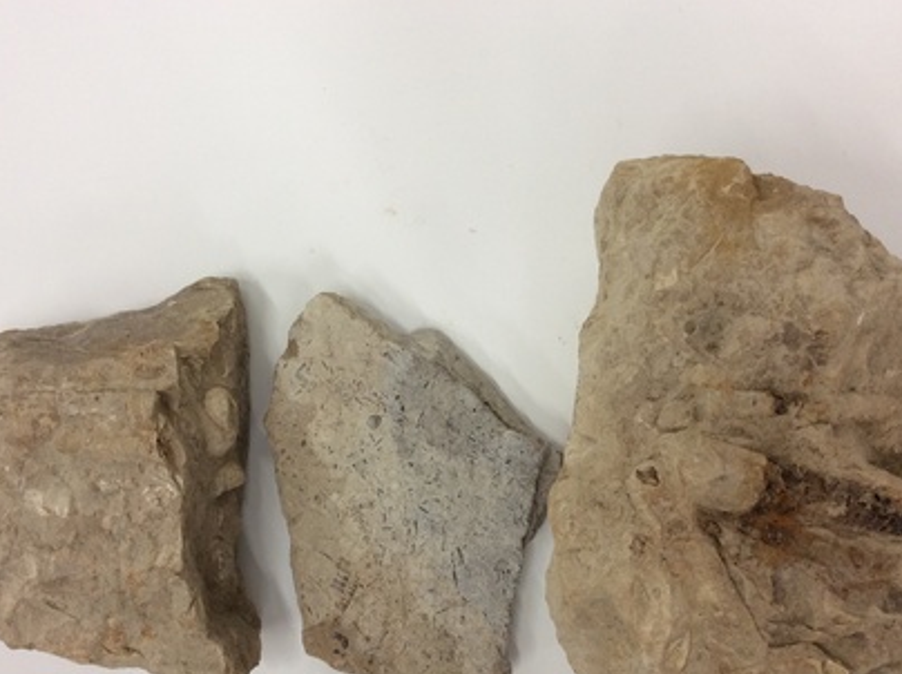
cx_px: 447
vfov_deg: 37.5
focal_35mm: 38
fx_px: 989
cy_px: 398
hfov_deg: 49.0
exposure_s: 1/24
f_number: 2.4
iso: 64
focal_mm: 3.3
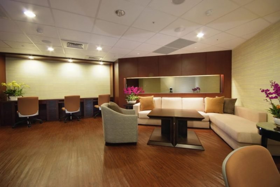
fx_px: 117
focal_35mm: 15
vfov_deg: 77.4
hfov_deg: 100.3
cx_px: 140
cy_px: 94
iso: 250
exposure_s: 1
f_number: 10
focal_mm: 10
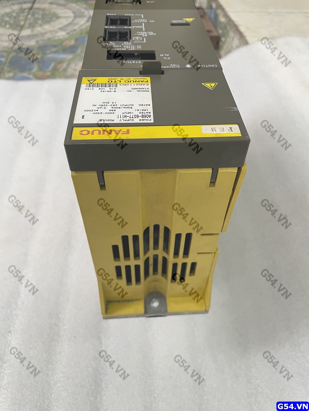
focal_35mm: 26
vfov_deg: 67.3
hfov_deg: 53.1
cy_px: 206
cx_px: 154
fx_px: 309
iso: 125
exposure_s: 1/66
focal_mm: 4.2
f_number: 1.6
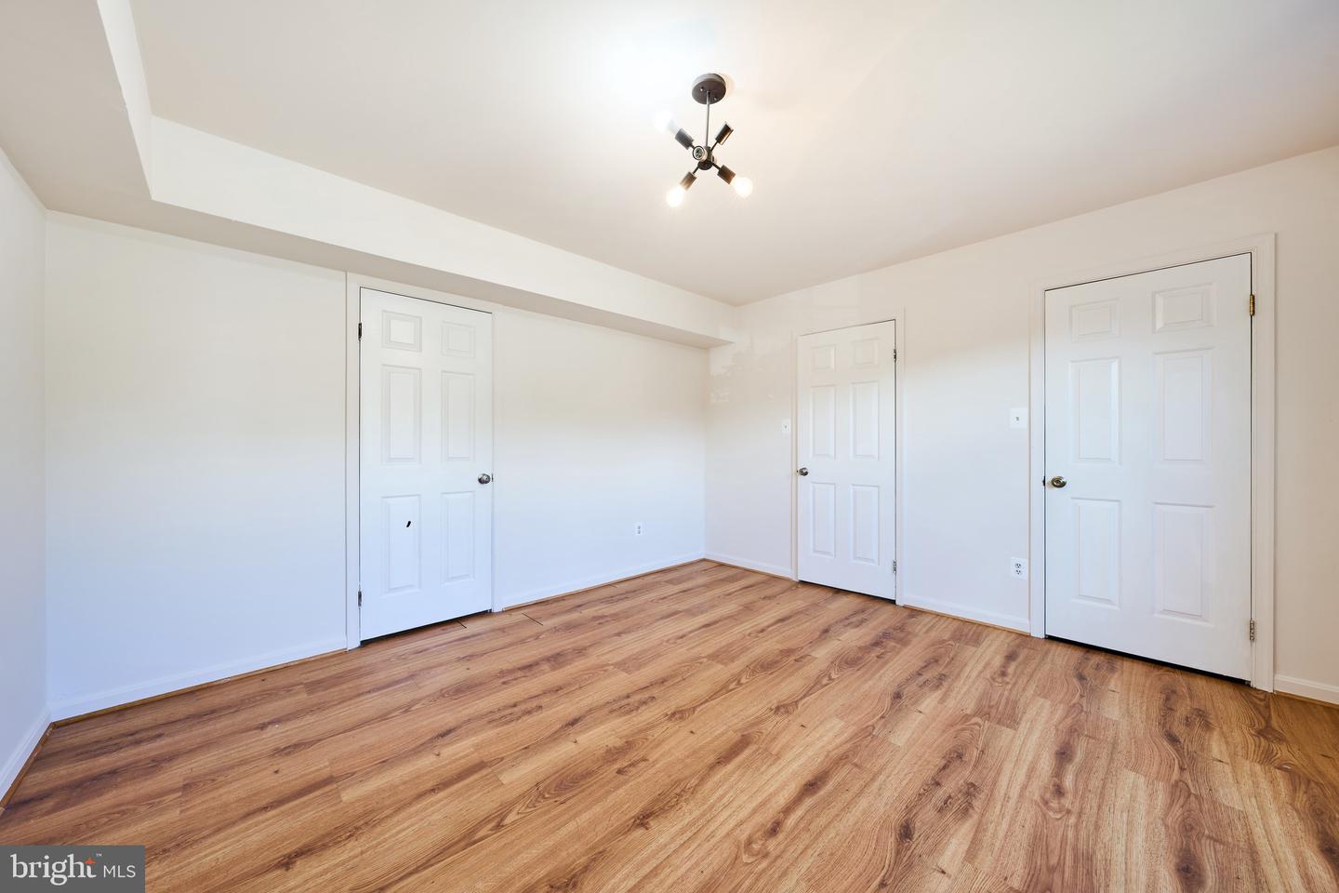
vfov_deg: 90.0
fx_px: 446
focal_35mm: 12
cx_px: 670
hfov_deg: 112.6
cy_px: 446
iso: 100
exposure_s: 1/50
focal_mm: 12
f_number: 8
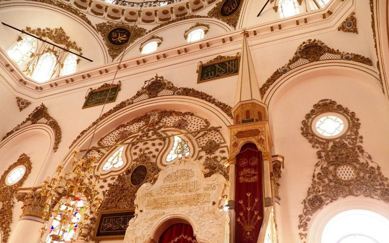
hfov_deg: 62.9
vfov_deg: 41.6
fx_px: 318
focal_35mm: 30
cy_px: 145
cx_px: 196
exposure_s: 1/30
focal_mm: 4.9
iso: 320
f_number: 2.8
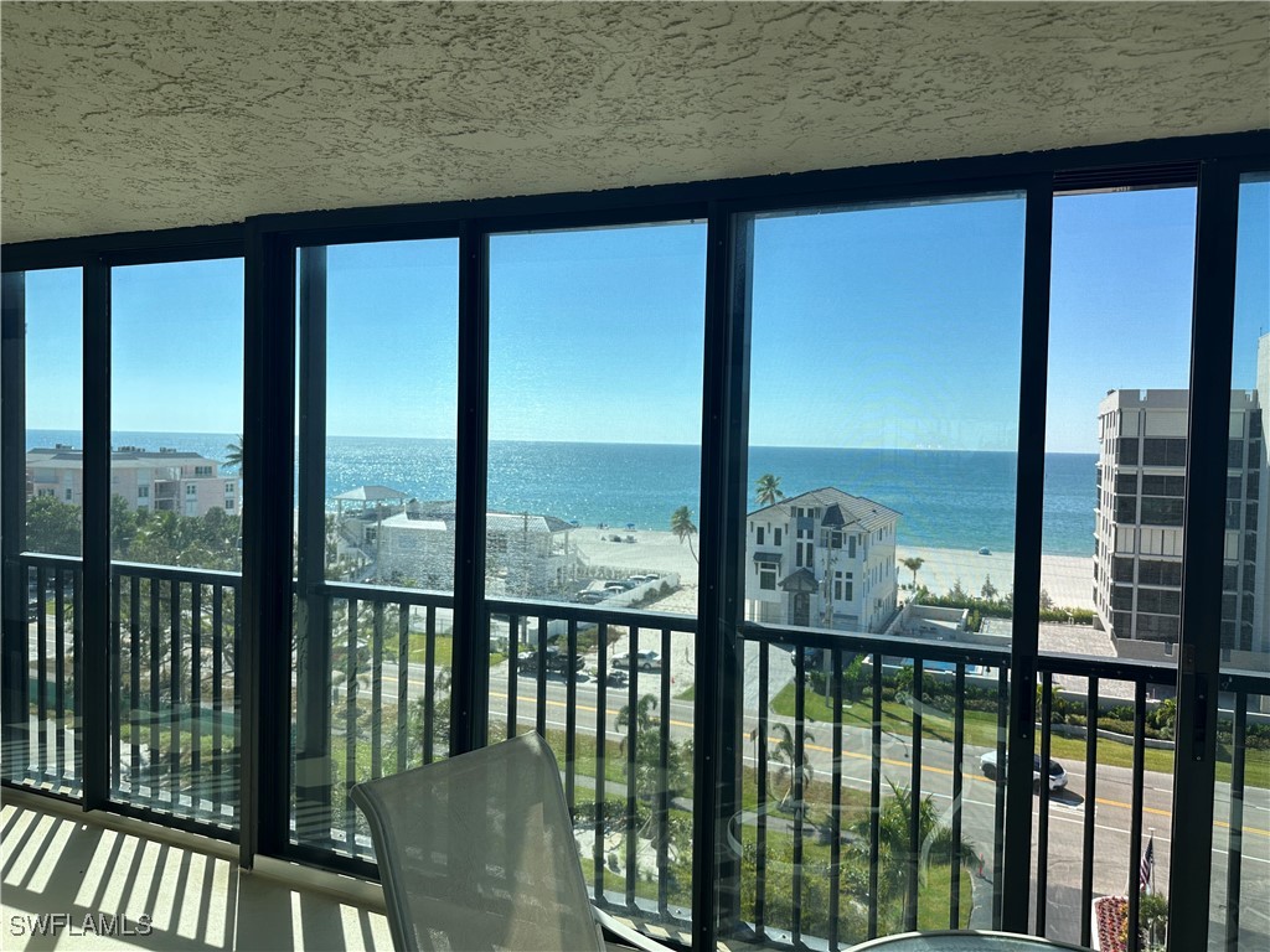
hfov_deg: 71.6
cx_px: 635
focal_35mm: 24
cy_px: 476
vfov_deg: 56.8
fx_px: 881
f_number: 1.78
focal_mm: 6.86
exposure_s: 1/1812
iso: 80
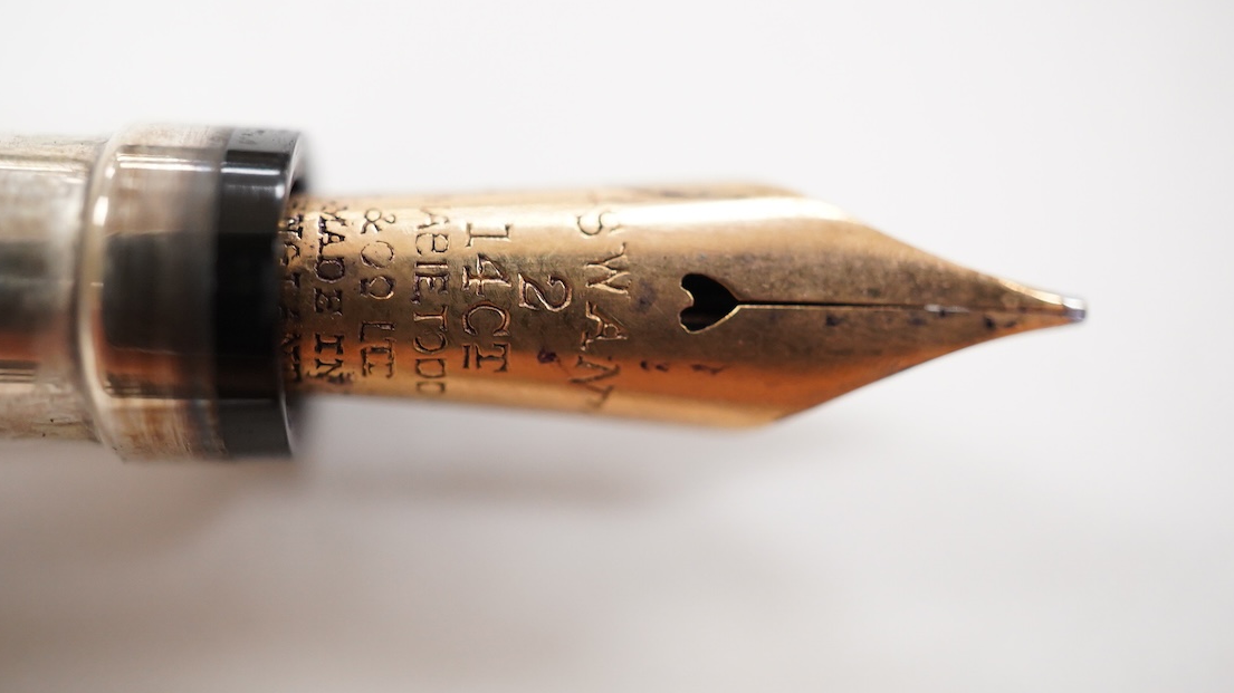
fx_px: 1570
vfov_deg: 24.9
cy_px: 363
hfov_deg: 42.9
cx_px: 615
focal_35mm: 48
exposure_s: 1/200
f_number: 5.6
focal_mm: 30
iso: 2500
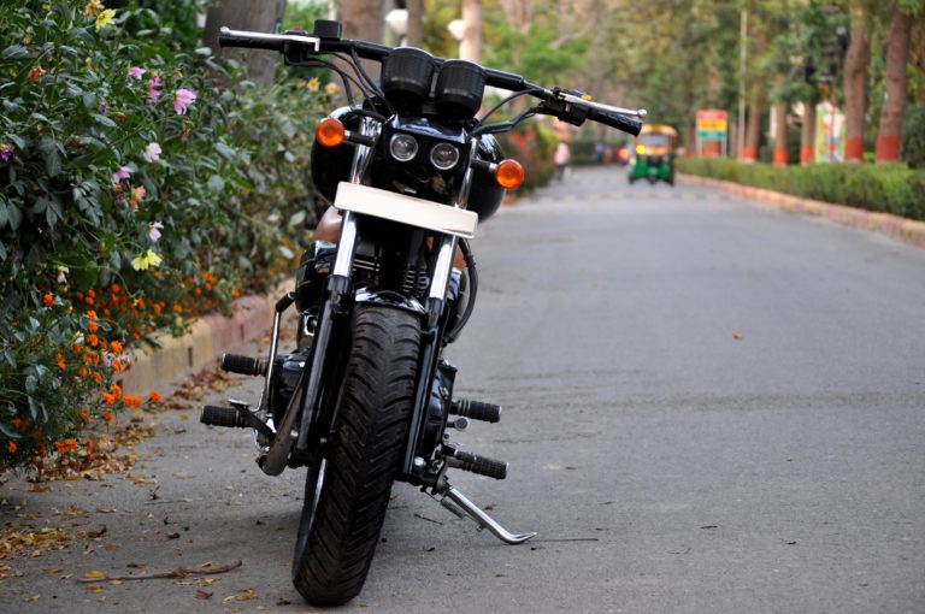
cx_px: 462
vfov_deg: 13.0
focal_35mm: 105
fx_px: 2694
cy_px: 307
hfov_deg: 19.5
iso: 500
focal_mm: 70
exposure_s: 1/60
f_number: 4.2
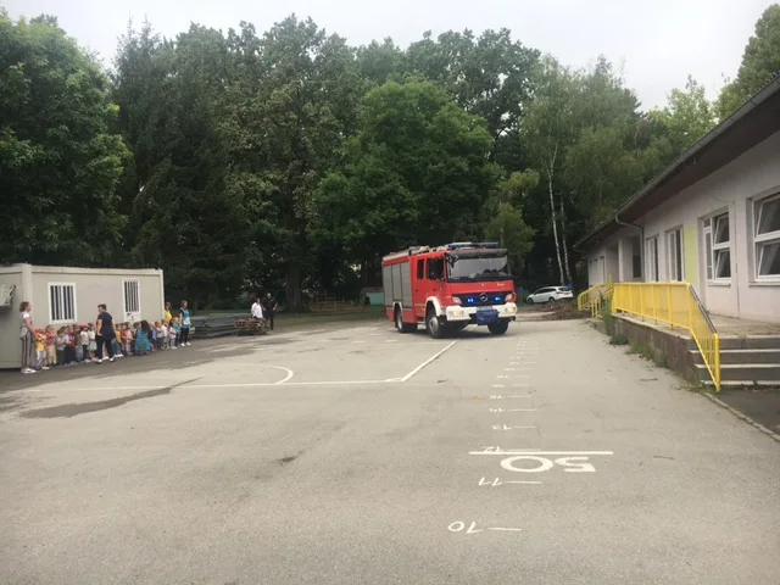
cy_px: 292
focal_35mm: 29
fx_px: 653
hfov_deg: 61.7
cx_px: 390
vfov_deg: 48.2
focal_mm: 4.15
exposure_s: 1/927
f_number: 2.2
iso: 25
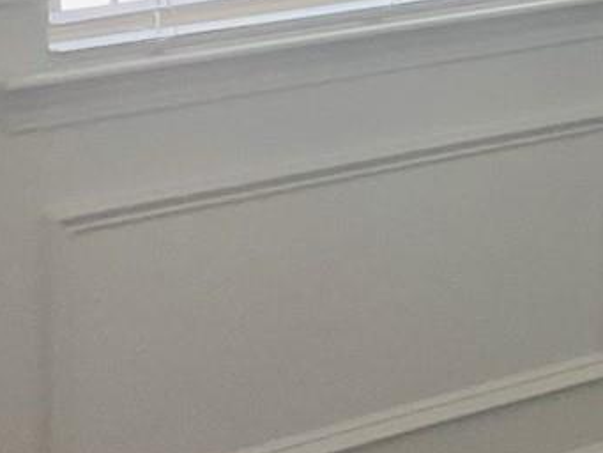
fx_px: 2718
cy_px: -349
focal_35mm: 156
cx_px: 1409
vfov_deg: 9.1
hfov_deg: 10.9
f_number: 1.6
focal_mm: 5.1
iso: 80
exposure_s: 1/60
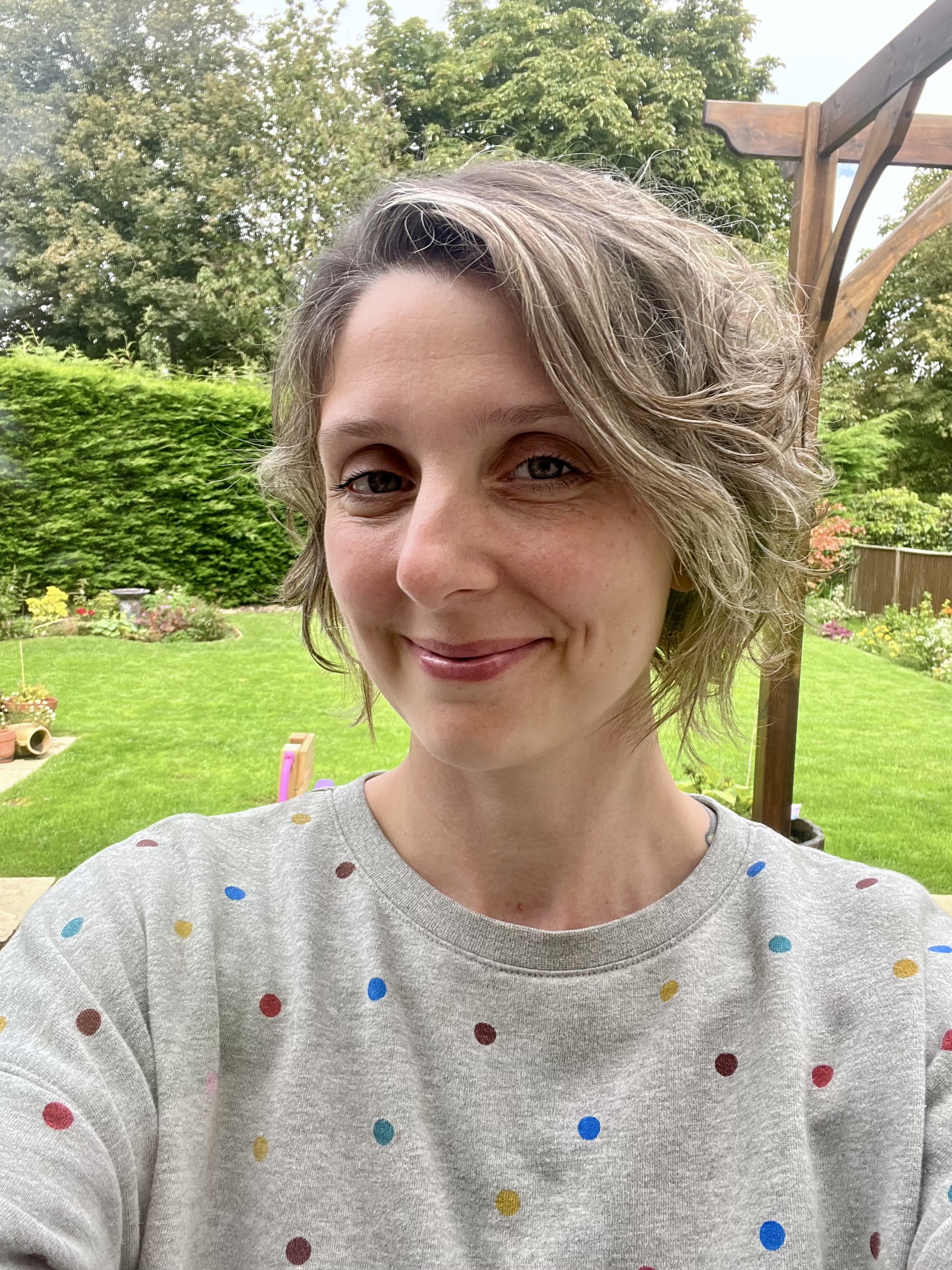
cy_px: 635
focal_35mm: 30
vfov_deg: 60.0
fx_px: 1100
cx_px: 476
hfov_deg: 46.8
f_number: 2.2
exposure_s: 1/165
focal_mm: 2.71
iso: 32
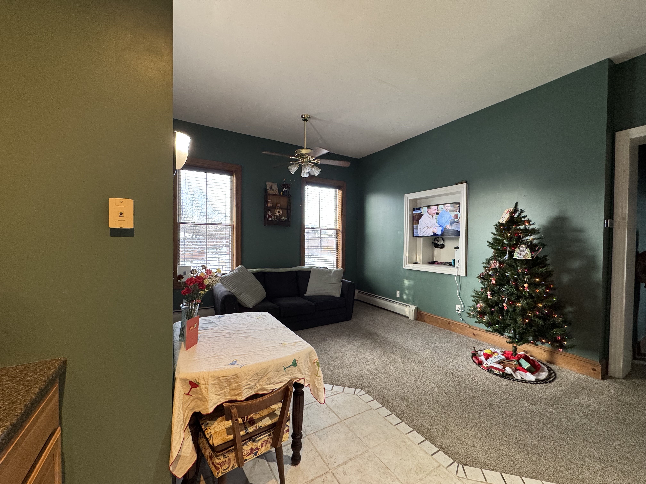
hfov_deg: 102.1
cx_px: 323
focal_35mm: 14
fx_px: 261
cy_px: 242
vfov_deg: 85.7
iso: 200
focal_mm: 2.22
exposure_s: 1/60
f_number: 2.2
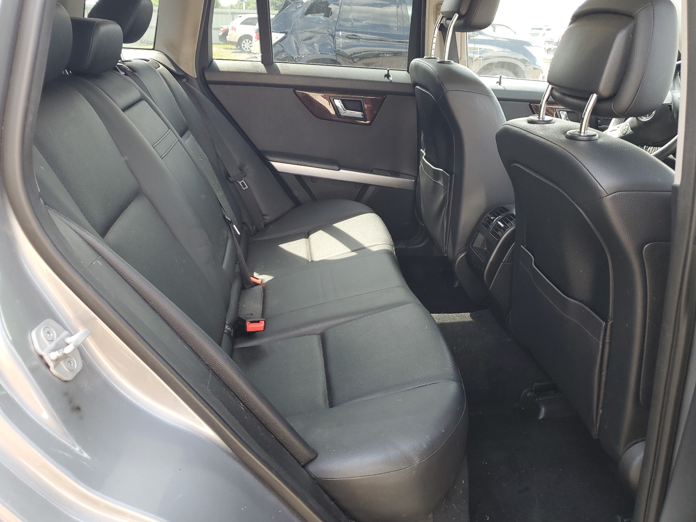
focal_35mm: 26
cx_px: 348
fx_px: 523
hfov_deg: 67.3
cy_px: 261
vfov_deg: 53.1
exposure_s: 1/120
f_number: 1.5
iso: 54
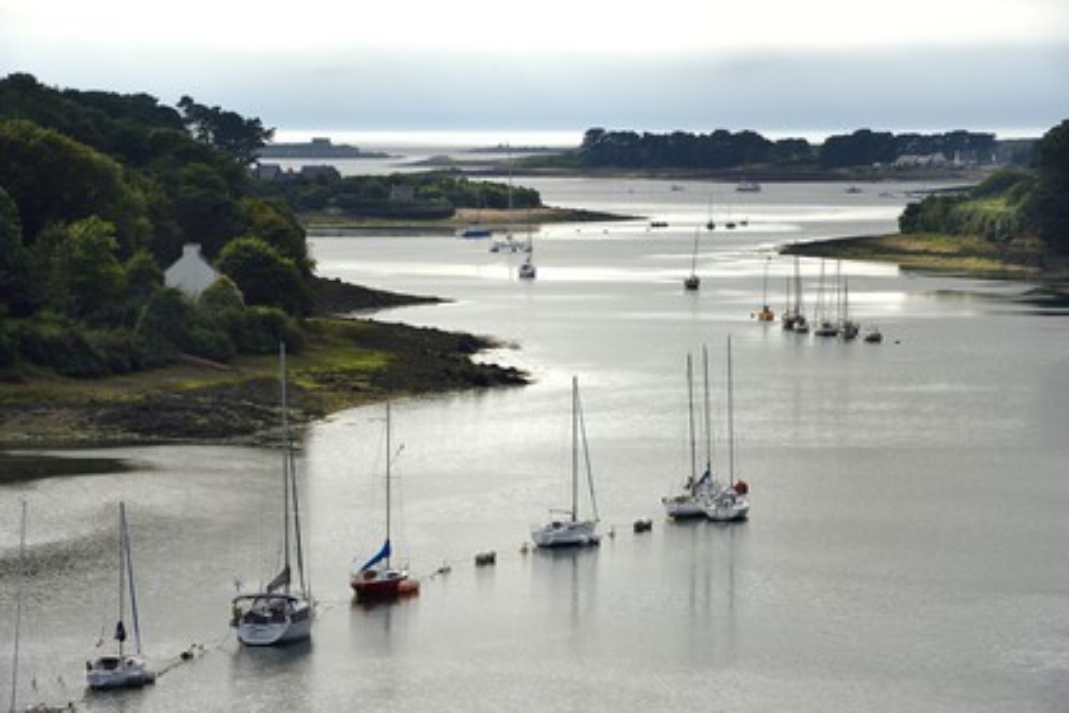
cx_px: 534
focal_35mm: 180
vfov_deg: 7.6
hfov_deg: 11.4
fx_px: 5345
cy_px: 356
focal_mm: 180
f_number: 14
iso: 200
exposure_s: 1/250
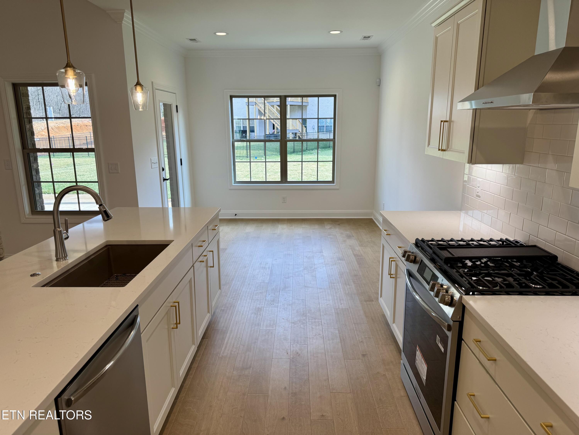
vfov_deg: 56.8
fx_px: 401
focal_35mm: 24
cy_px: 218
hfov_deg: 71.6
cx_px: 290
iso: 64
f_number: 1.78
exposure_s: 1/270
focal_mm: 6.76
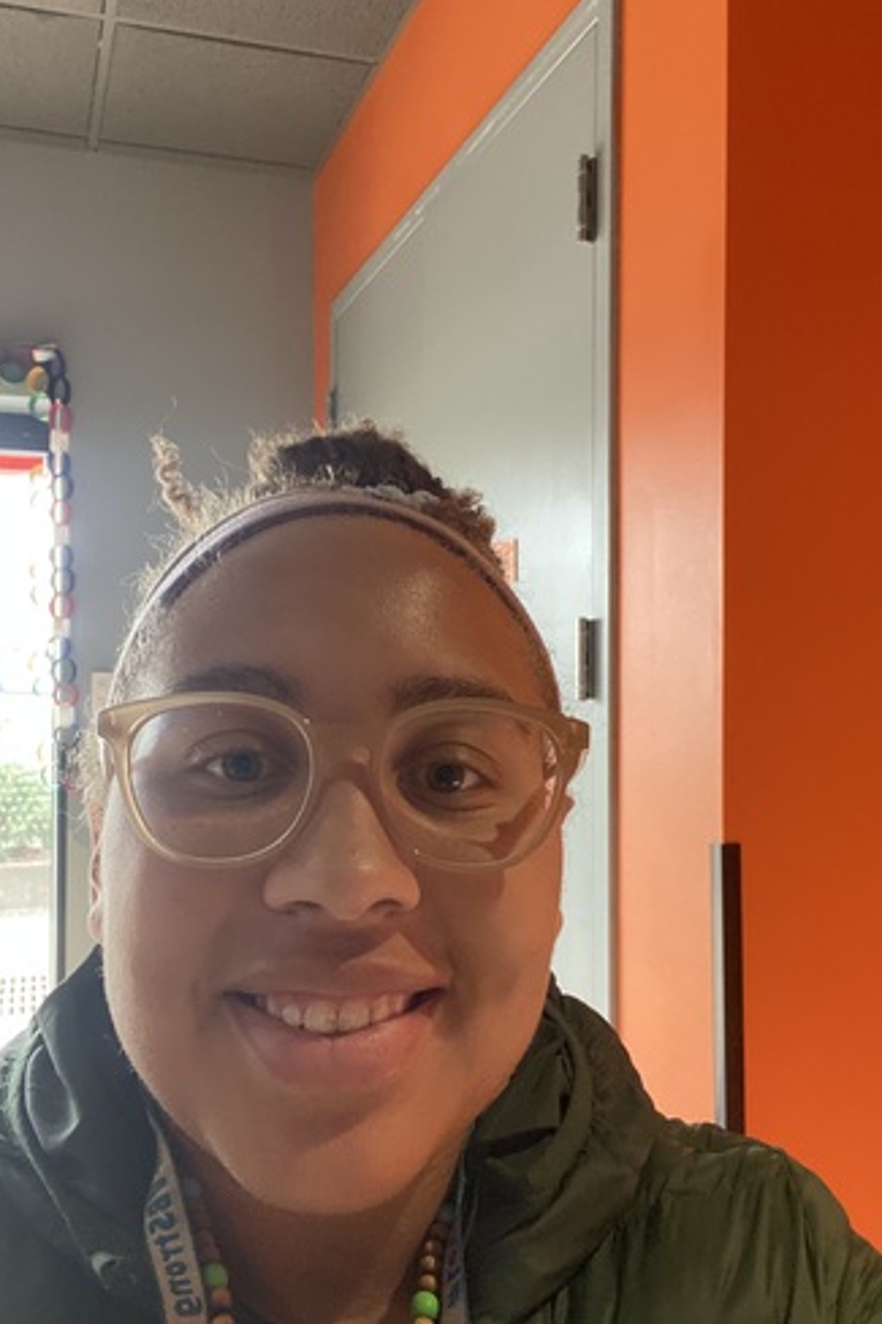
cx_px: 406
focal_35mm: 32
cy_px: 662
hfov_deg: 41.1
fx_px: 1177
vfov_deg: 58.7
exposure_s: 1/30
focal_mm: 2.71
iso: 320
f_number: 2.2
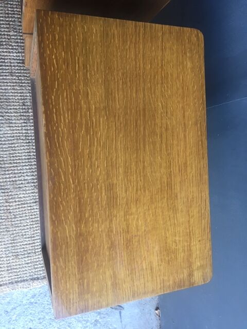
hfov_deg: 48.2
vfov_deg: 61.7
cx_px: 124
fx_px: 276
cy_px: 164
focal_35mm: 29
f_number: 2.2
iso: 80
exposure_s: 1/33
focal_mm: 4.15
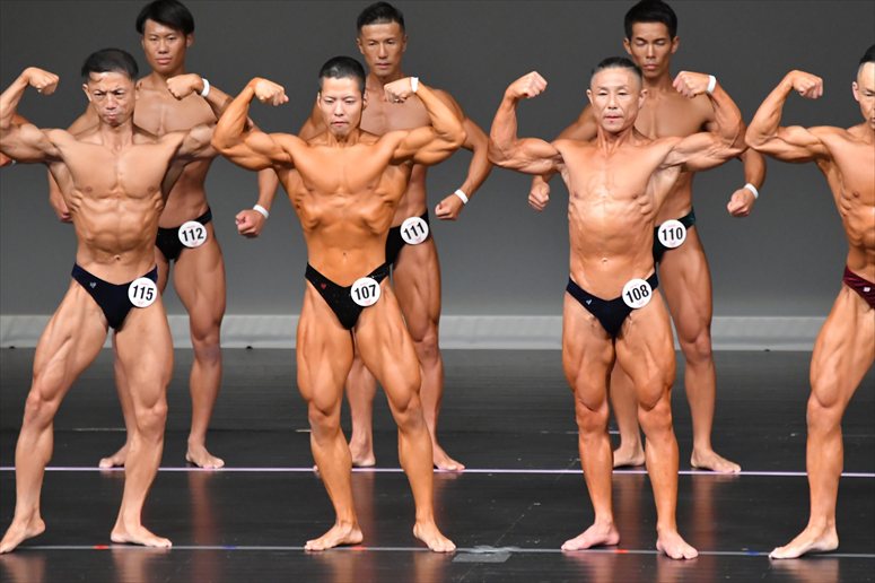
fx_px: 9110
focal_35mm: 375
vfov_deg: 3.7
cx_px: 438
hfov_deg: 5.5
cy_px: 292
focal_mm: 250
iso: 5000
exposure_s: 1/400
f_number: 5.6
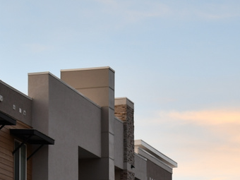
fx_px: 1206
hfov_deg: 11.4
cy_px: 230
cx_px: 133
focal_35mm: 174
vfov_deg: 8.4
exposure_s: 1/60
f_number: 4.8
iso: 280
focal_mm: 40
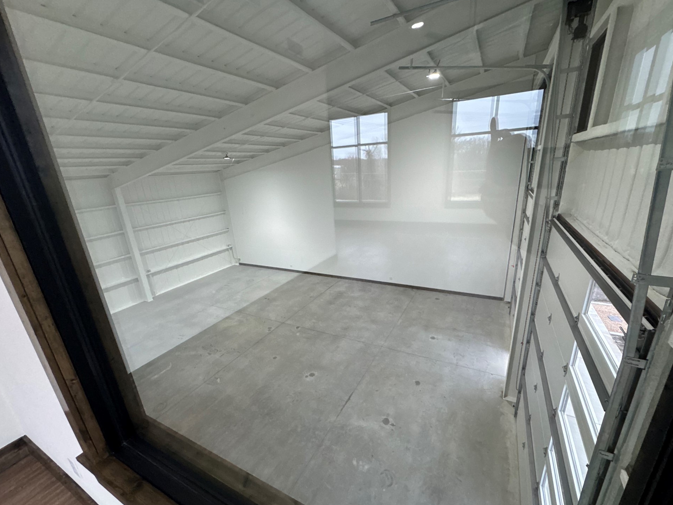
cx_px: 341
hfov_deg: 98.2
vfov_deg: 81.7
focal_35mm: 15
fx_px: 292
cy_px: 267
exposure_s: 1/120
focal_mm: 2.22
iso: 200
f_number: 2.2
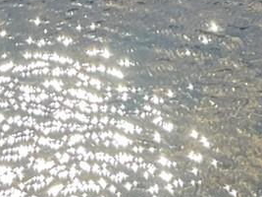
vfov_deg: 8.0
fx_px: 1316
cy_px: -257
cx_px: 137
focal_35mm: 174
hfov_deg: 11.4
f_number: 1.8
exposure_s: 1/709
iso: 16
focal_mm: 3
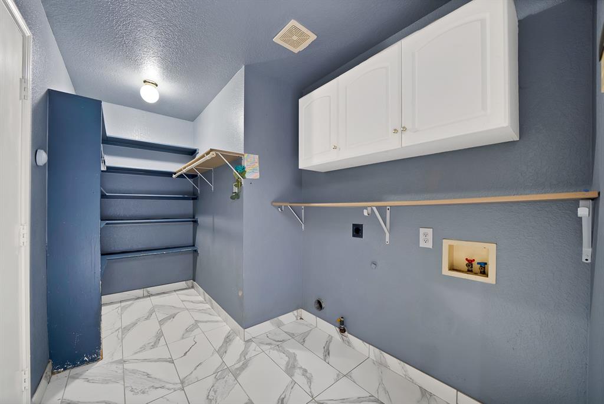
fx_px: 201
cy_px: 202
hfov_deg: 112.6
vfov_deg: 90.1
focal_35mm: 12
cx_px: 302
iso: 640
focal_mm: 12
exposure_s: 1.6
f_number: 9
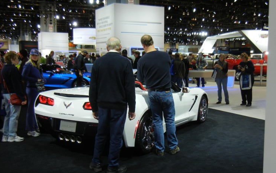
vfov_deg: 29.2
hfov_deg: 45.2
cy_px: 92
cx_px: 145
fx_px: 331
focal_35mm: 44
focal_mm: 5.4
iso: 160
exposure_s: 1/58.4
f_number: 3.5
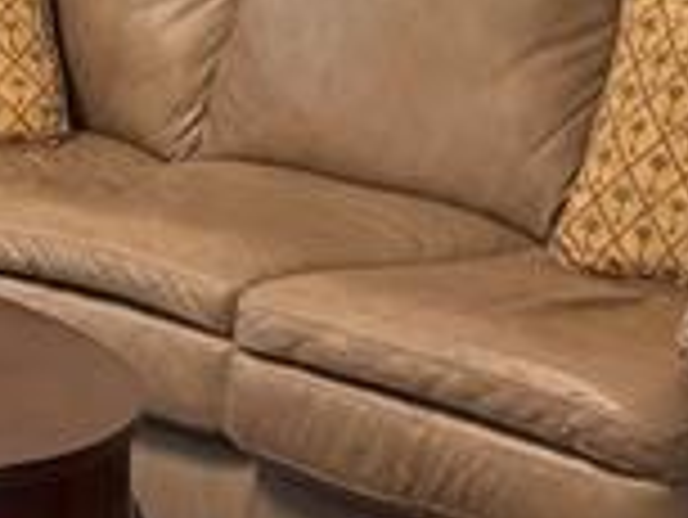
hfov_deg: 11.1
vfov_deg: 8.4
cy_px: -266
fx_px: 3461
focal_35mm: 174
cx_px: -229
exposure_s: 1/60
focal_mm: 5.96
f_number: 1.6
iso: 100
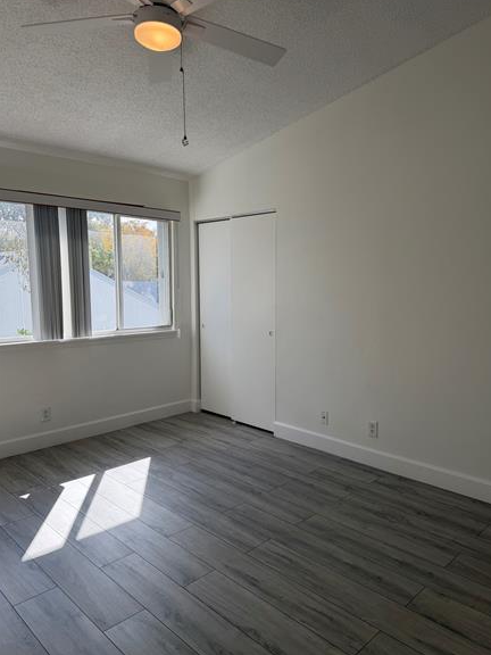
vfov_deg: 69.4
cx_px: 253
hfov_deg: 54.9
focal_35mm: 25
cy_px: 325
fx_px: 473
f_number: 1.78
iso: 100
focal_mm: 6.76
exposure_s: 1/1314
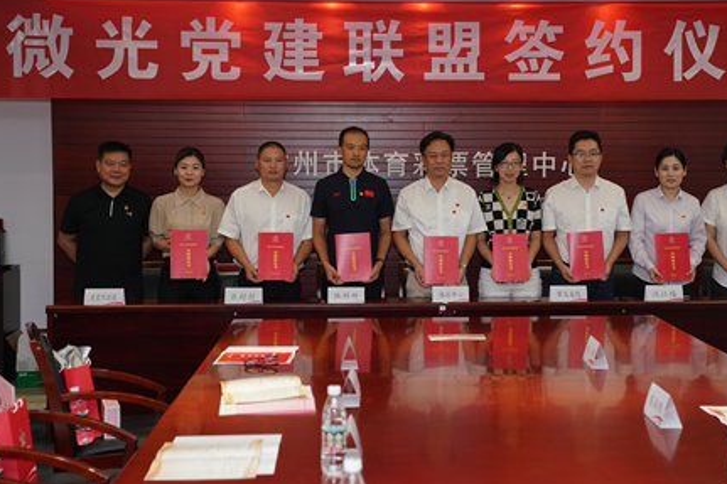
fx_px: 1171
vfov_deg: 23.3
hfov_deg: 34.4
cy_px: 208
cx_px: 412
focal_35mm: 58
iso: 1600
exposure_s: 1/200
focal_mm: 50
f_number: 4
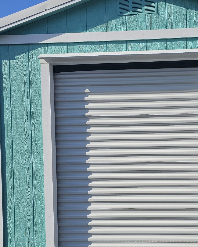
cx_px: 143
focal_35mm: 44
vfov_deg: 41.5
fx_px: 322
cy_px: 162
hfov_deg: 33.6
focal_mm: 6.3
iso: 16
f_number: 1.7
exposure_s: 1/2000
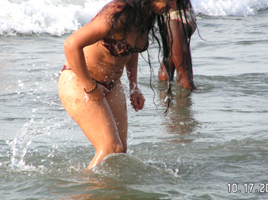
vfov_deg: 3.0
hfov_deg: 4.0
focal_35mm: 498
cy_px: 82
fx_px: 3853
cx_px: 135
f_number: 3.7
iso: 50
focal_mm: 63
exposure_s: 1/400
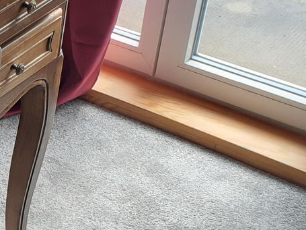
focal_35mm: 95
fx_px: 840
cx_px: -168
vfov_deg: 15.5
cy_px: 146
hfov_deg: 18.1
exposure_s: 1/100
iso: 50
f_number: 1.9
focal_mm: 3.6
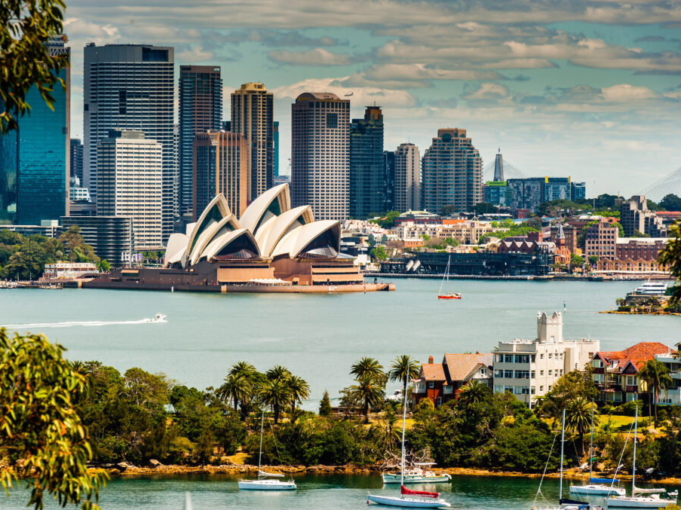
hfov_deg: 9.1
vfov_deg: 6.8
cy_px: 254
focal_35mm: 218
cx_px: 309
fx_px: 4288
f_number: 11
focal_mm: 200
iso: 200
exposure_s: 1/400
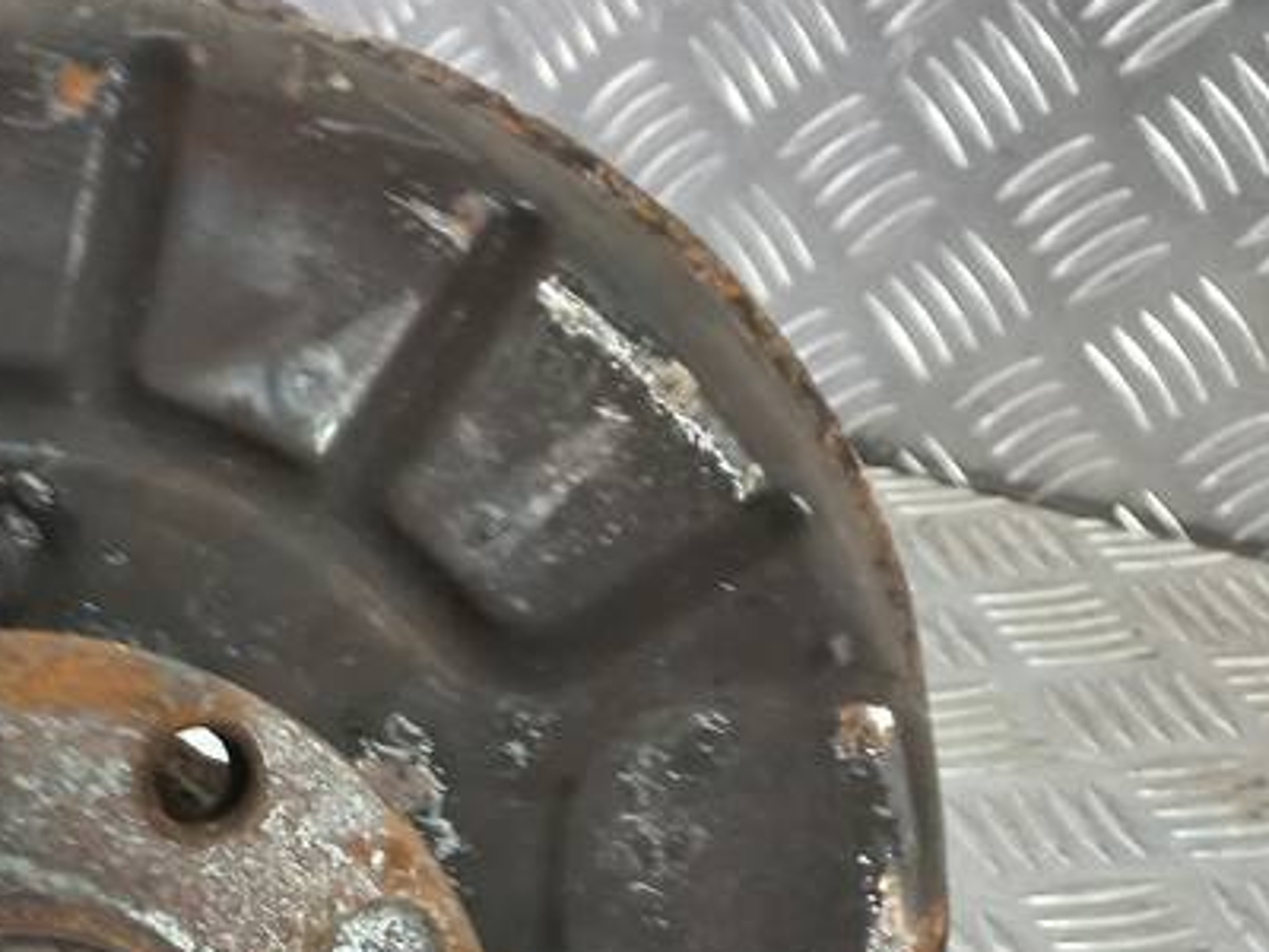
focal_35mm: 64
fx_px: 2346
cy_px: 996
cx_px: -22
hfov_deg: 28.3
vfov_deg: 21.9
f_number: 1.8
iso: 125
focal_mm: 4.6
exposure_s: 1/50
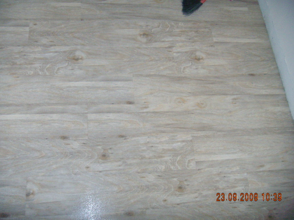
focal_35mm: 38
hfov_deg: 49.0
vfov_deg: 37.7
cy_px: 110
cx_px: 147
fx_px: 323
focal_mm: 6.4
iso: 400
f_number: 3.5
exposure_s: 1/60.2
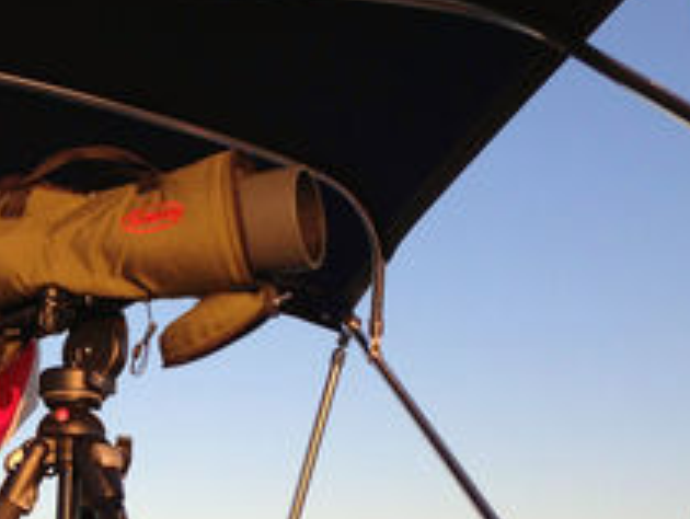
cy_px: 396
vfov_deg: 20.0
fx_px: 1457
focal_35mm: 73
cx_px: 74
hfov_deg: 25.8
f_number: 2.4
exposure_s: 1/390
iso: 50
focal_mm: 4.13
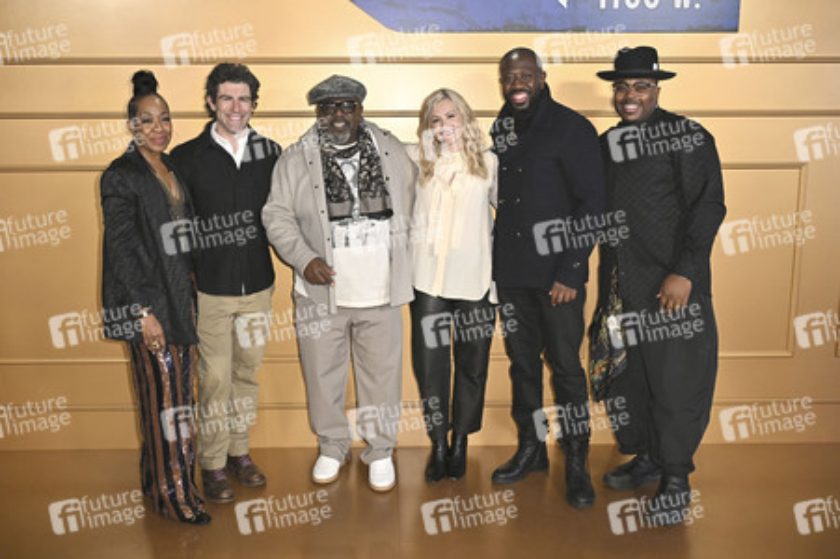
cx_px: 420
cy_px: 280
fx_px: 816
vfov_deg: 37.8
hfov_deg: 54.5
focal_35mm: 35
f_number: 2.8
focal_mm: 35
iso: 2000
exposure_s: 1/320
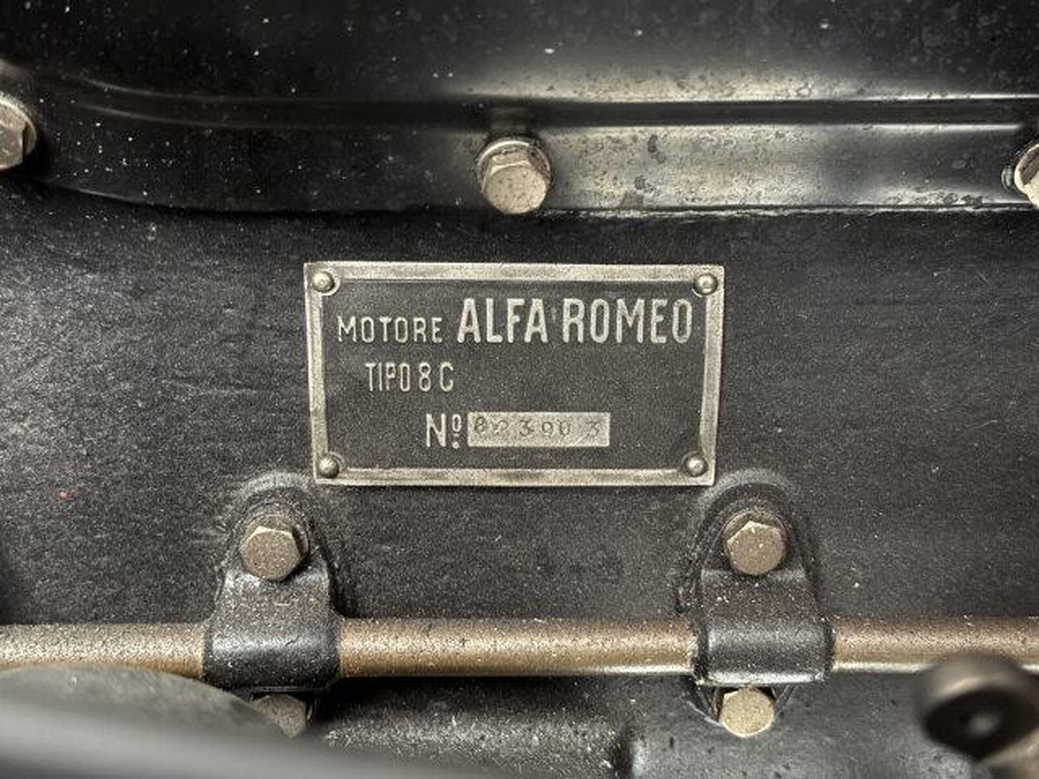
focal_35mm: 48
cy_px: 390
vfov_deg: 30.3
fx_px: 1441
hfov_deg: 39.7
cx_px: 520
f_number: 1.78
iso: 500
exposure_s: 1/9
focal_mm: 6.76
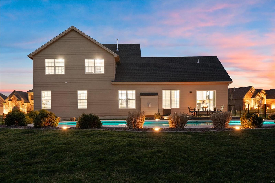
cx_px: 138
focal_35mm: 36
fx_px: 275
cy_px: 92
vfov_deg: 36.9
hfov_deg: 53.1
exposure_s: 4
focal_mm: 18
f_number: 5
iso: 400
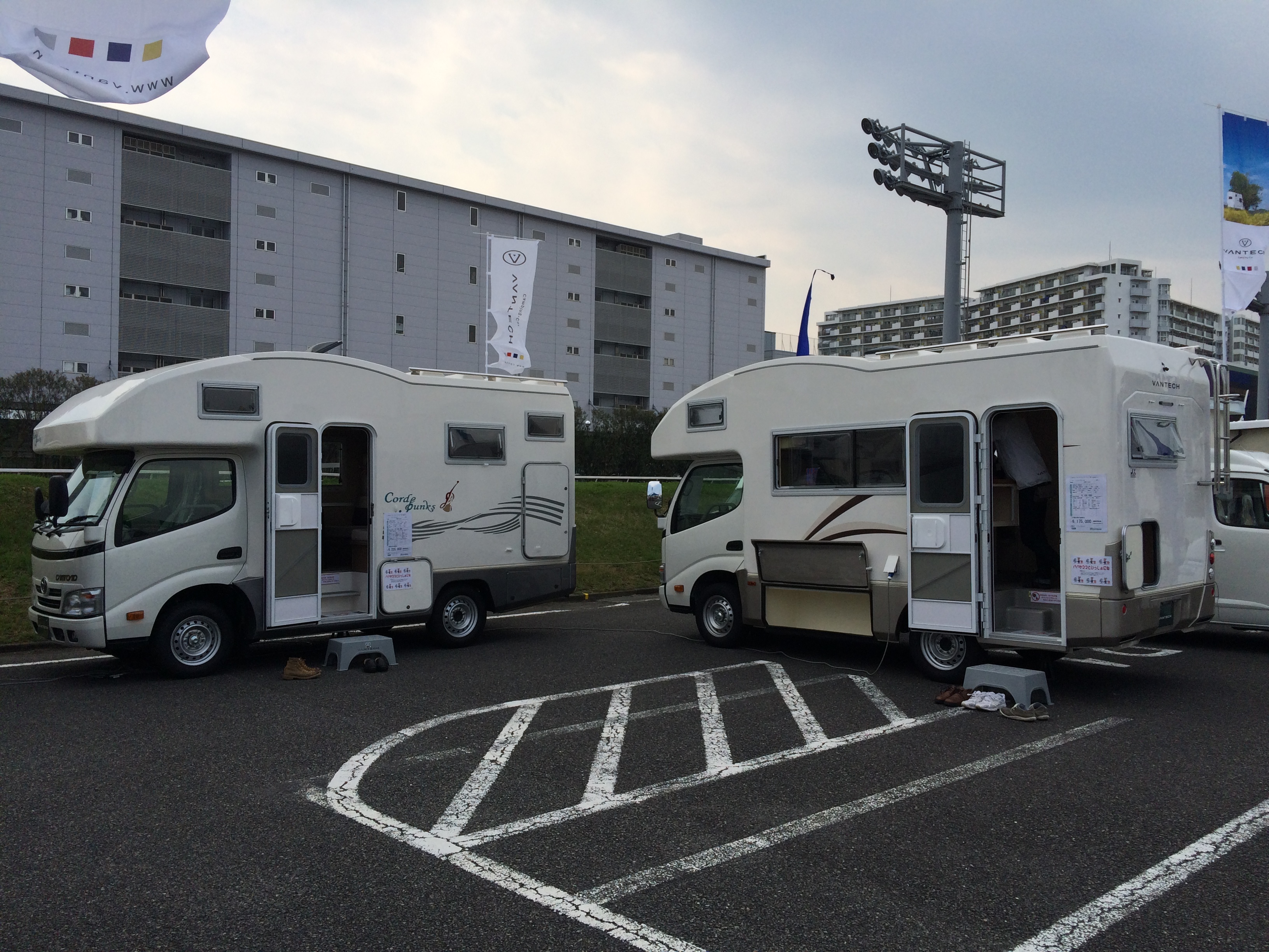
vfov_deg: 48.2
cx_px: 634
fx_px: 1063
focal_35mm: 29
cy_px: 476
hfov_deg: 61.7
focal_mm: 4.15
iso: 32
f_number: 2.2
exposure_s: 1/2564
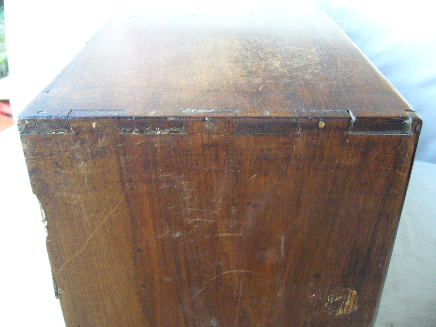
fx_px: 441
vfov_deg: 40.7
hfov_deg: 52.6
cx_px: 218
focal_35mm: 35
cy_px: 164
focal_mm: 5.8
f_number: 2.8
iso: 200
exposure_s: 1/8
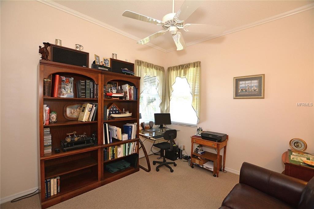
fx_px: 131
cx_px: 157
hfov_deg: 100.4
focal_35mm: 15
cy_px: 104
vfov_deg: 77.3
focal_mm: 10
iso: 250
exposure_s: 1/60
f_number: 4
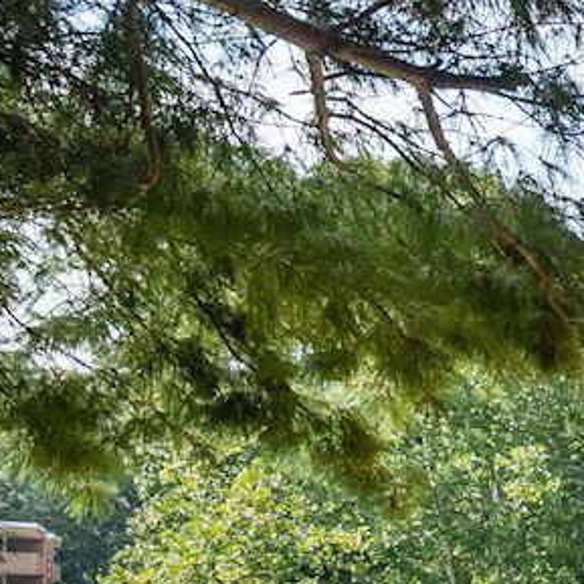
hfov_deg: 12.8
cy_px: 733
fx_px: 1794
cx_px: 1505
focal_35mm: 94
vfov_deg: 17.5
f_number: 8
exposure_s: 1/100
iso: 400
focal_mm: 16
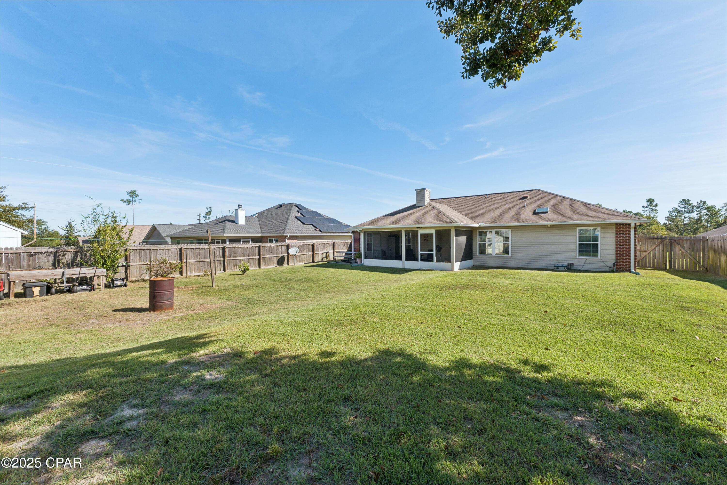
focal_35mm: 15
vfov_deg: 77.3
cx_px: 364
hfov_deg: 100.4
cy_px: 242
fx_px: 303
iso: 125
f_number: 10
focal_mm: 10
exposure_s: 1/200
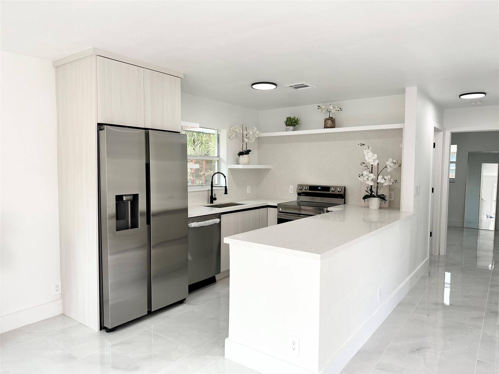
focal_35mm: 24
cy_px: 187
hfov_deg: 71.6
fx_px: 346
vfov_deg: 56.8
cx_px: 250
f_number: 1.78
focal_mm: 6.86
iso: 64
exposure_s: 1/200
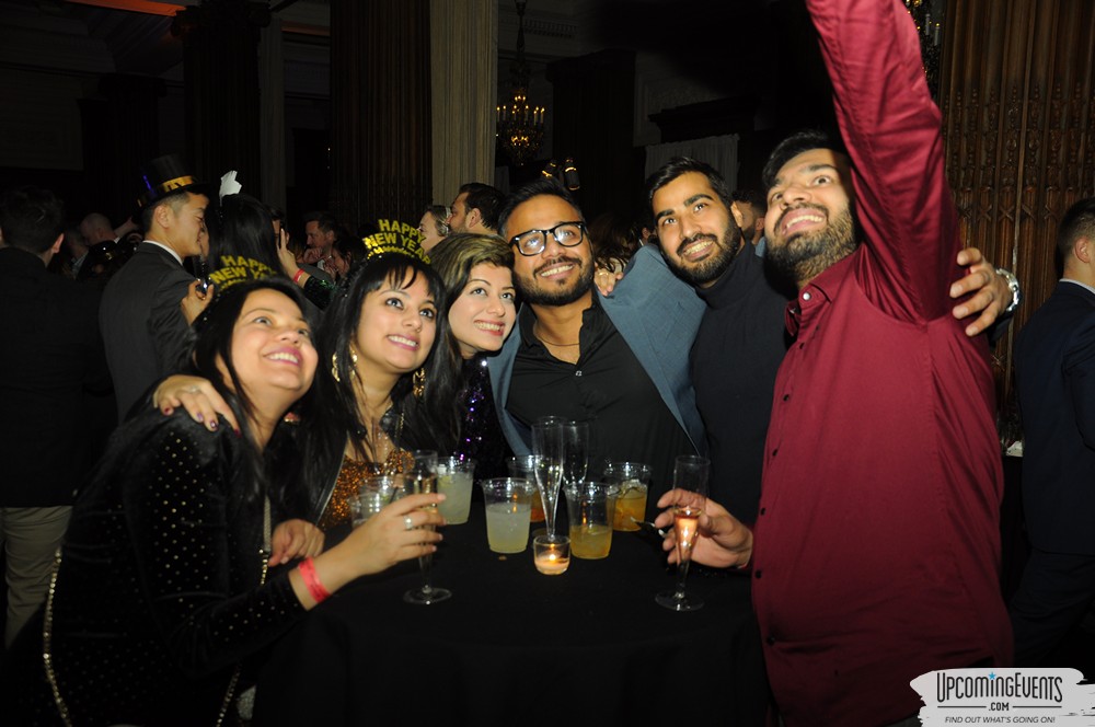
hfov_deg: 53.2
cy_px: 364
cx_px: 548
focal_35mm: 36
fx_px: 1094
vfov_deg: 36.8
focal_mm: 24
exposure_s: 1/60
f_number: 4.5
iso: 400
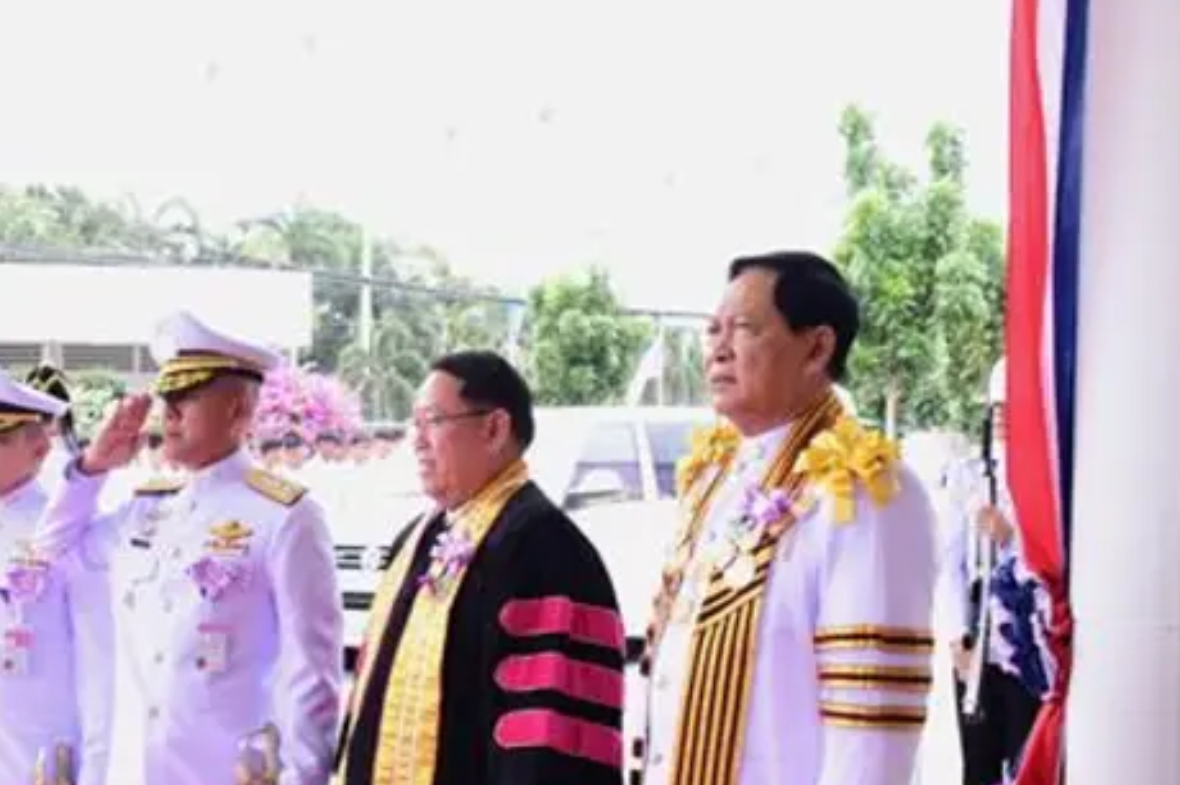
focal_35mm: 61
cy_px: 591
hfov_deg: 32.0
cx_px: 236
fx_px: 1998
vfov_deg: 22.0
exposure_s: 1/200
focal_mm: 24
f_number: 6.3
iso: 500
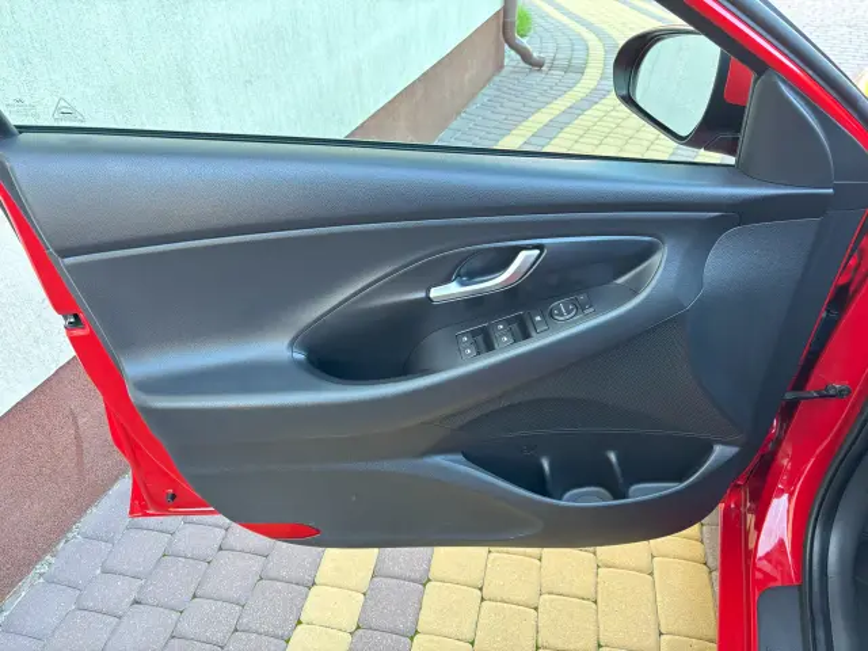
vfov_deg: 53.1
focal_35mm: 26
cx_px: 434
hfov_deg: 67.3
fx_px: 652
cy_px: 326
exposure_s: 1/60
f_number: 1.6
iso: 200
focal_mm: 5.96
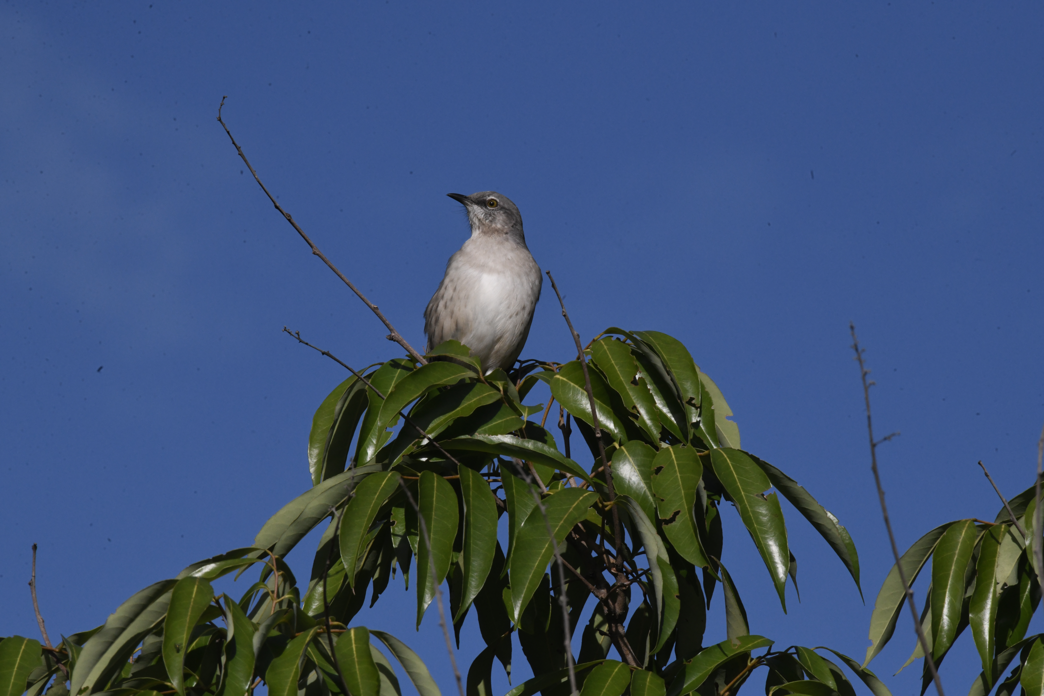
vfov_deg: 2.7
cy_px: 348
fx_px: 14499
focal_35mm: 500
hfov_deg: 4.1
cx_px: 522
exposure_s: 1/1250
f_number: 25
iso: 2000
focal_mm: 500
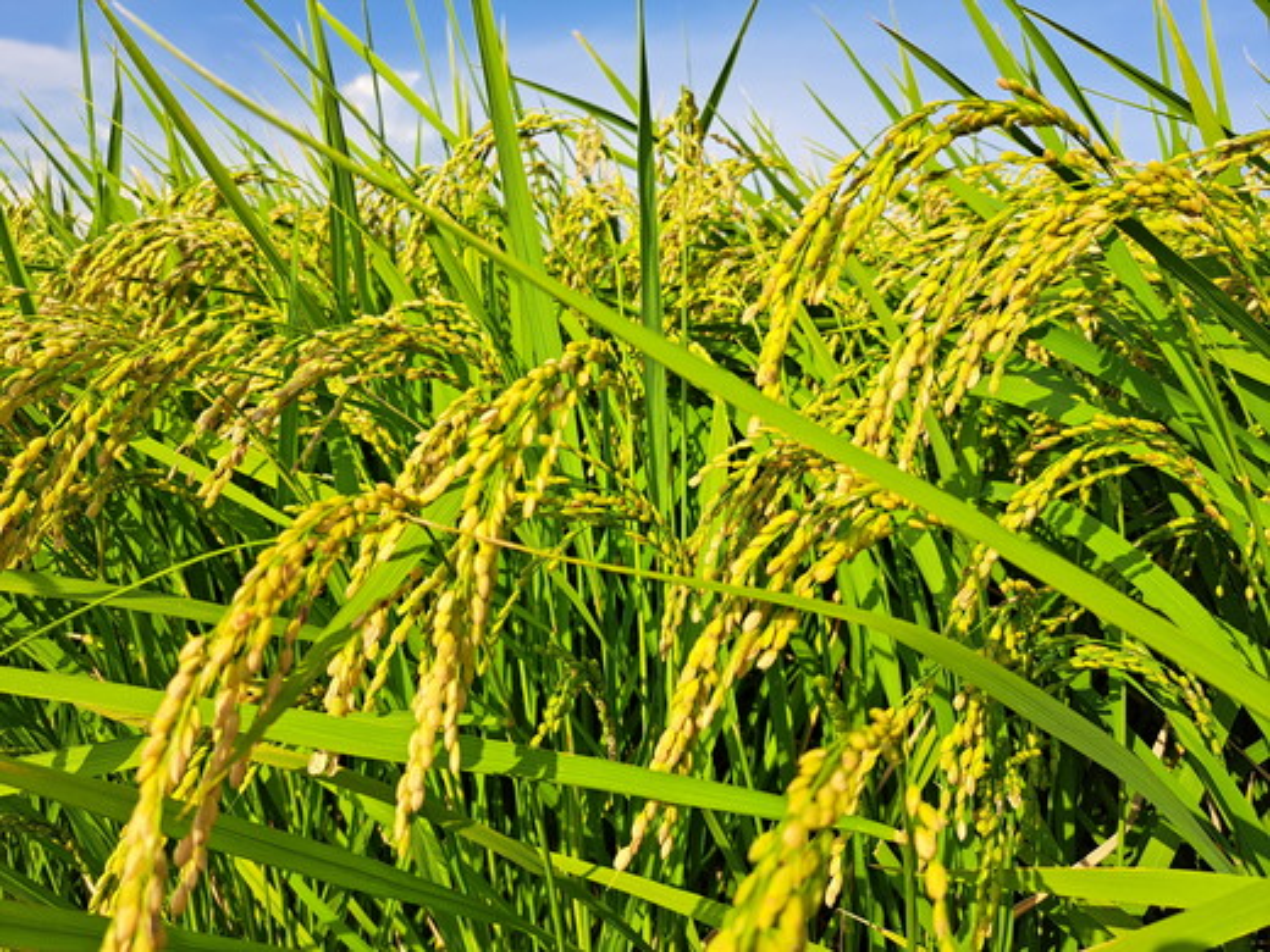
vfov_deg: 56.8
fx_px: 881
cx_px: 635
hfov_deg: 71.6
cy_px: 476
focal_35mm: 24
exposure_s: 1/1110
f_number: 1.8
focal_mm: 5.23
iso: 50
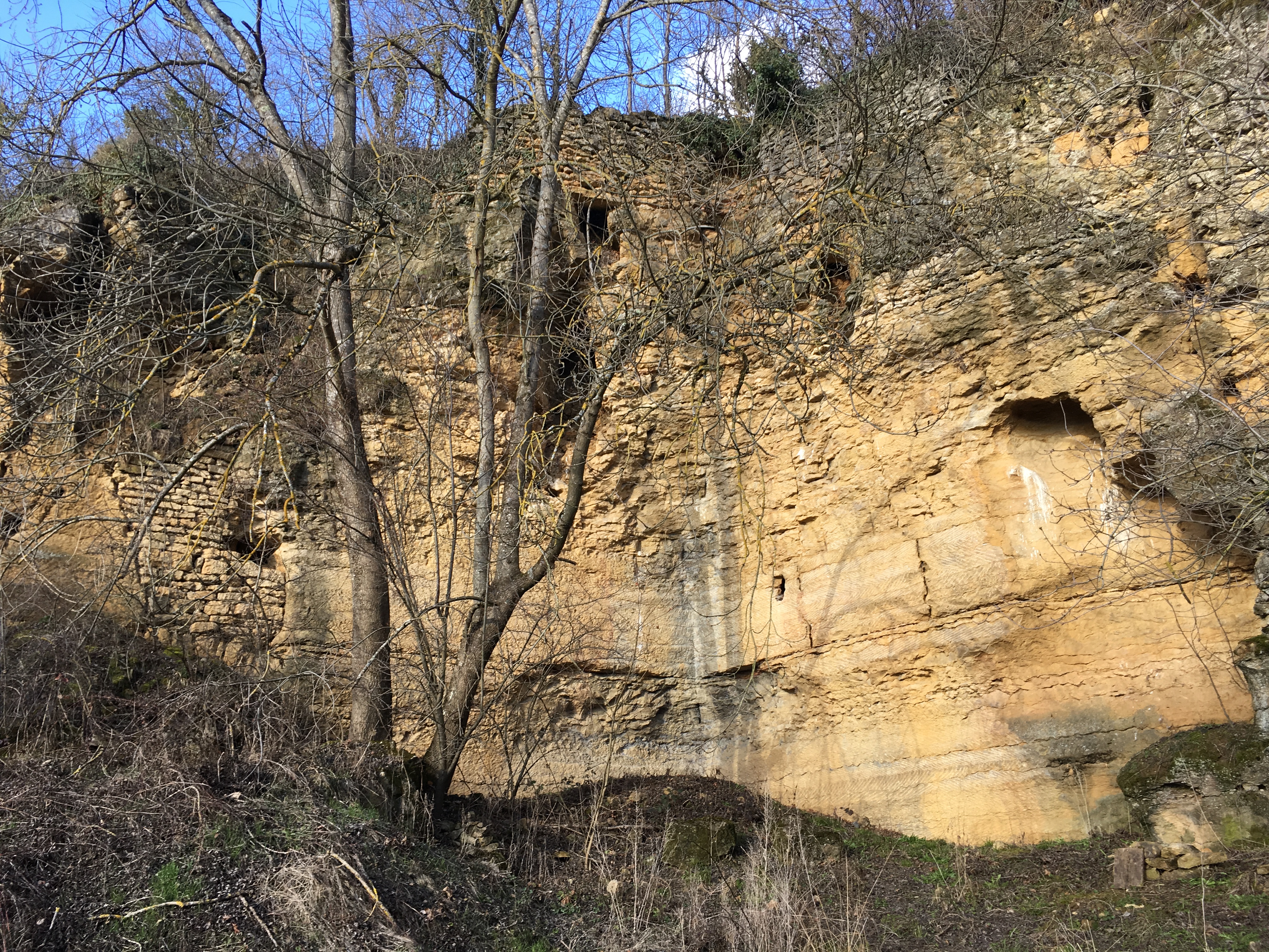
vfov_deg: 48.2
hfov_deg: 61.7
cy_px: 476
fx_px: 1063
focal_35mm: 29
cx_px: 634
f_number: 2.2
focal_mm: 4.15
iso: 25
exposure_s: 1/172
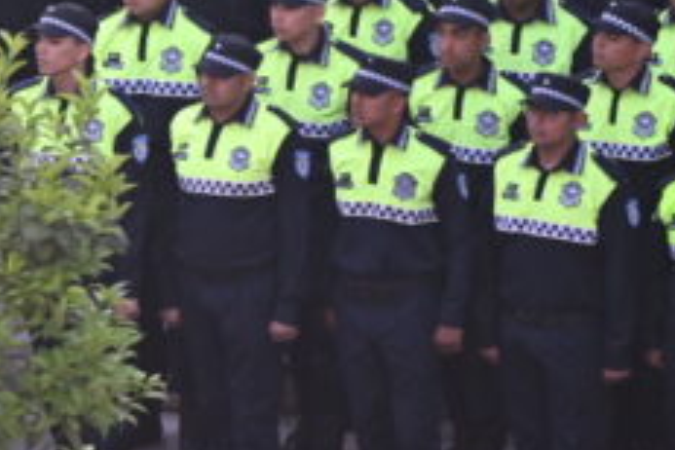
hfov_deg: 2.3
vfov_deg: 1.5
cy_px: -247
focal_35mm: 887
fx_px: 16630
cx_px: -283
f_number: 2.8
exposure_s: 1/640
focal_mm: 200
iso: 320
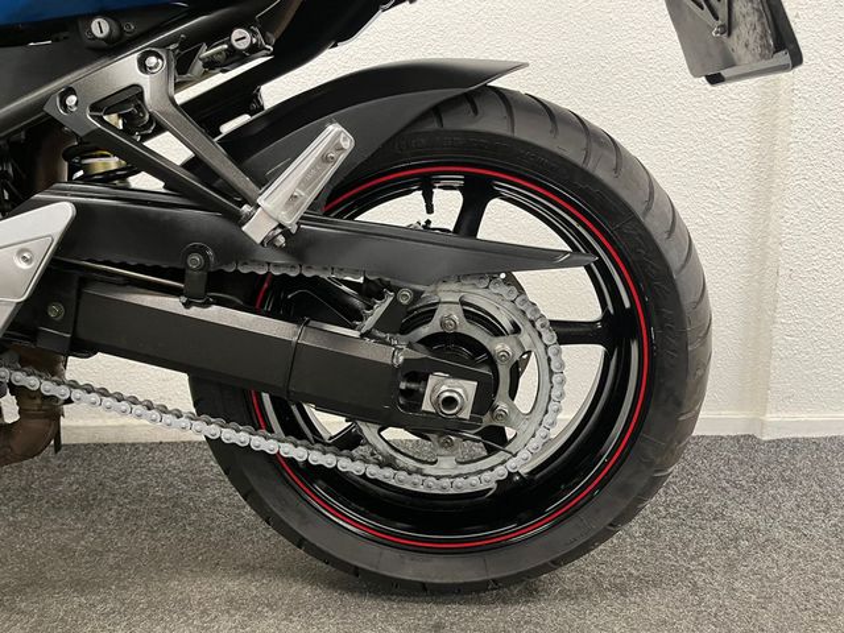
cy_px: 316
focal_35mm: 26
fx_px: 634
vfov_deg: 53.1
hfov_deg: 67.3
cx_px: 422
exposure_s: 1/50
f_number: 1.6
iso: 250
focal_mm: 5.1
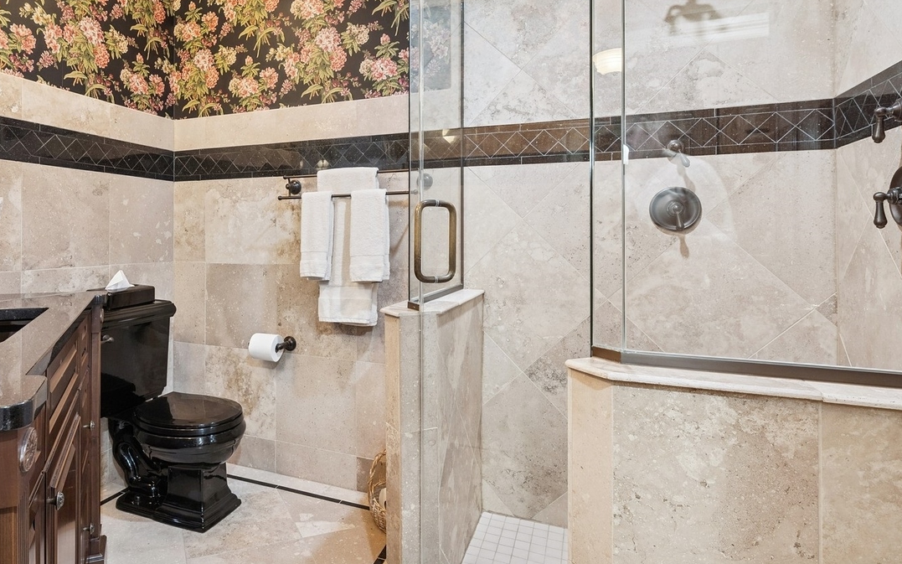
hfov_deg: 75.8
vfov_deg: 52.7
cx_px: 336
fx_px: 565
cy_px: 235
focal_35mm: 23
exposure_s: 1/4
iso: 200
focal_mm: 15
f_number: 9.5
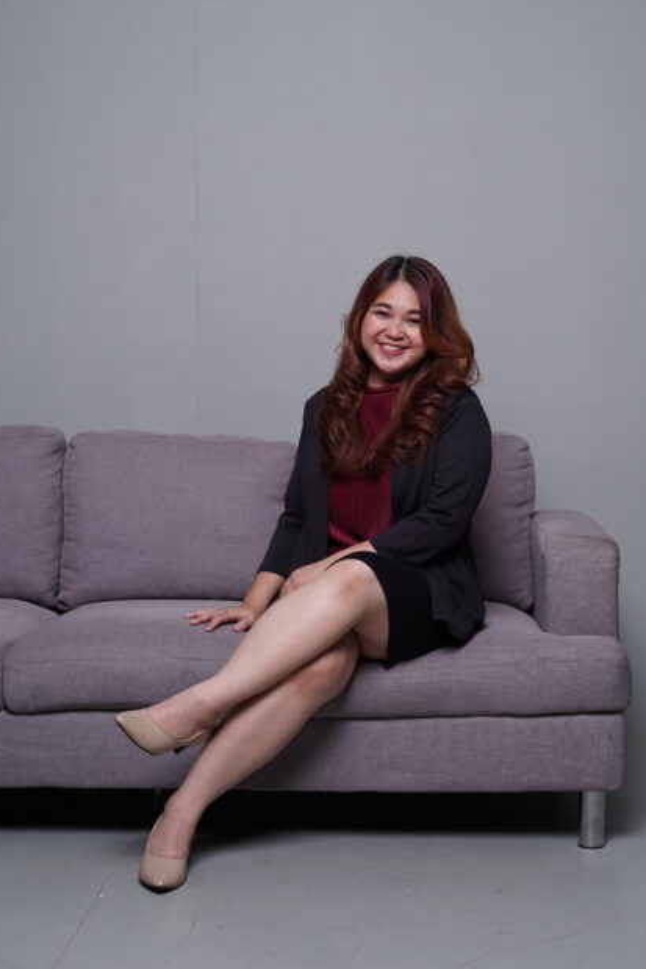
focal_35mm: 64
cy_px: 409
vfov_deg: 31.4
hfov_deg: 21.2
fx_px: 1722
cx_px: 352
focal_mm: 55
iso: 640
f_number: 7.1
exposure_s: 1/125
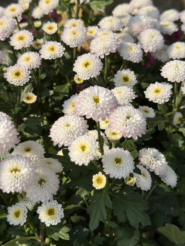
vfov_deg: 39.7
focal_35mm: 48
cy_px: 123
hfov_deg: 30.3
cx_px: 92
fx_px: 342
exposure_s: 1/6536
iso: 100
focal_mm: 6.76
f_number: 1.78
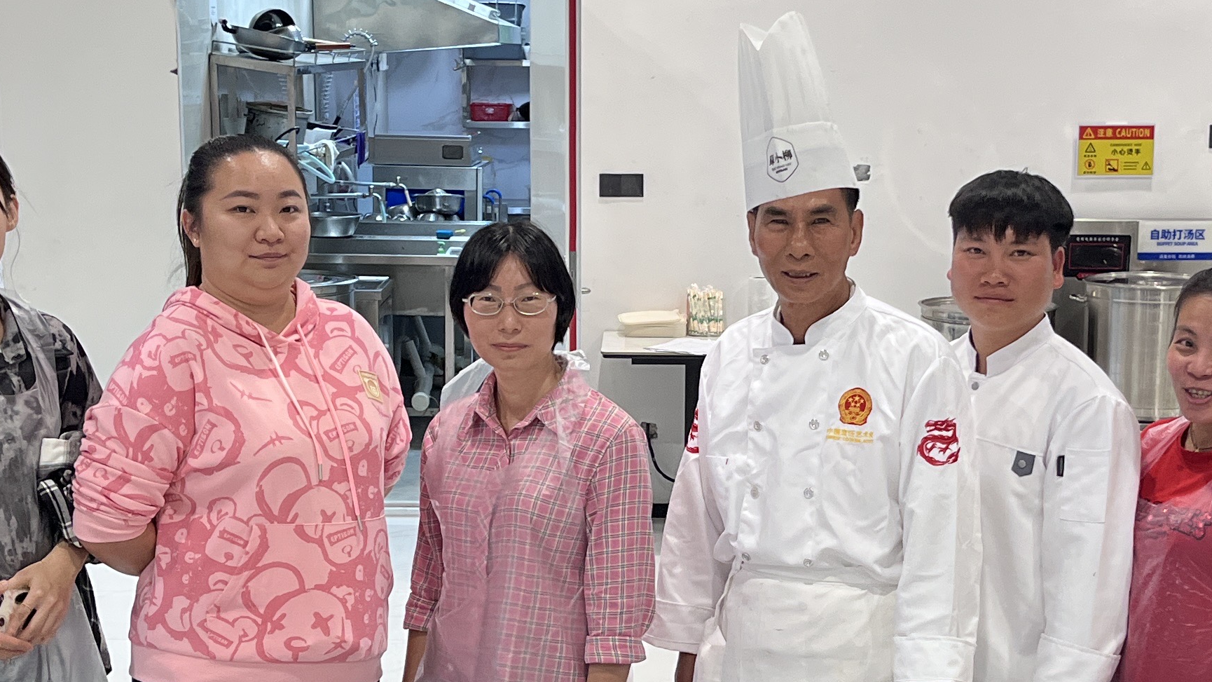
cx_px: 670
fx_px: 2121
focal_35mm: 66
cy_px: 437
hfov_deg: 31.9
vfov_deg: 18.2
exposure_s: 1/100
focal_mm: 5.1
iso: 125
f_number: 1.6
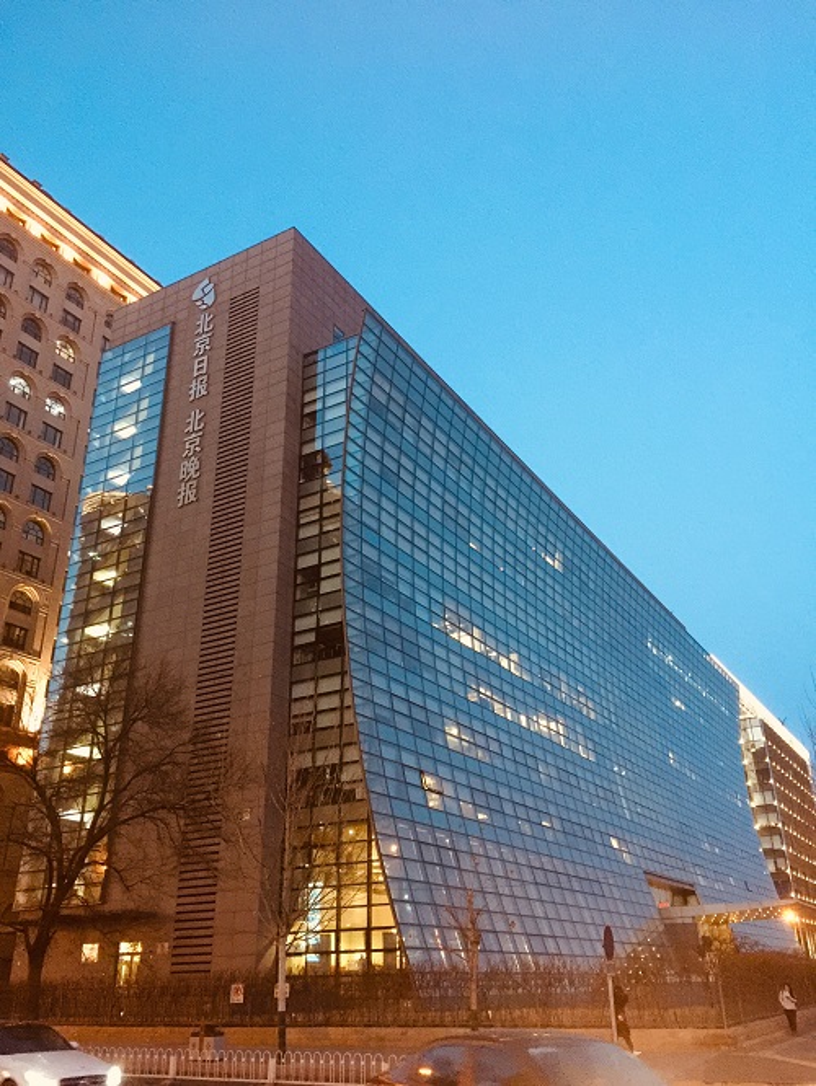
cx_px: 408
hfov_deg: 48.3
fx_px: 911
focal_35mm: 29
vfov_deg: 61.6
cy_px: 543
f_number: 2.2
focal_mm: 4.15
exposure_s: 1/8
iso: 200
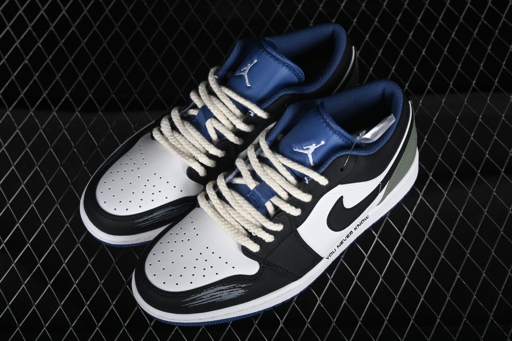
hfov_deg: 27.0
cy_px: 170
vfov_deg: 18.2
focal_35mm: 75
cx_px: 256
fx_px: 1067
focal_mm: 50
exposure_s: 1/200
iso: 200
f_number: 7.1
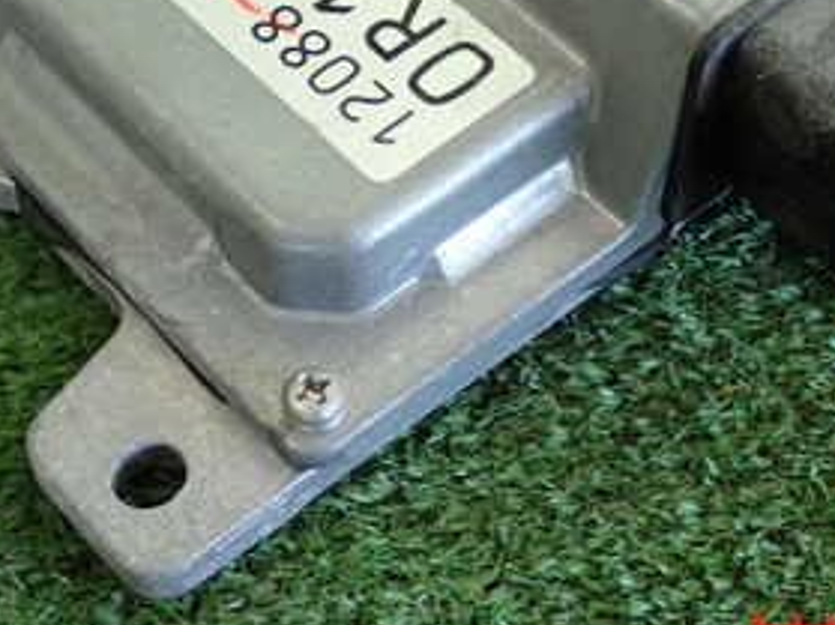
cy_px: 6
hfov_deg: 19.4
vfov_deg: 14.4
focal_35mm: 101
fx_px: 2435
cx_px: 530
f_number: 3.1
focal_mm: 8.4
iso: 640
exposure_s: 1/125
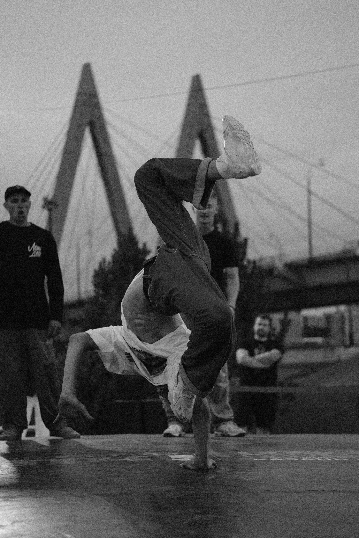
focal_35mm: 75
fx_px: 1122
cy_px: 269
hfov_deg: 18.2
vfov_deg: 27.0
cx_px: 180
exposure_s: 1/640
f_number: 2
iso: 4000
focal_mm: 50
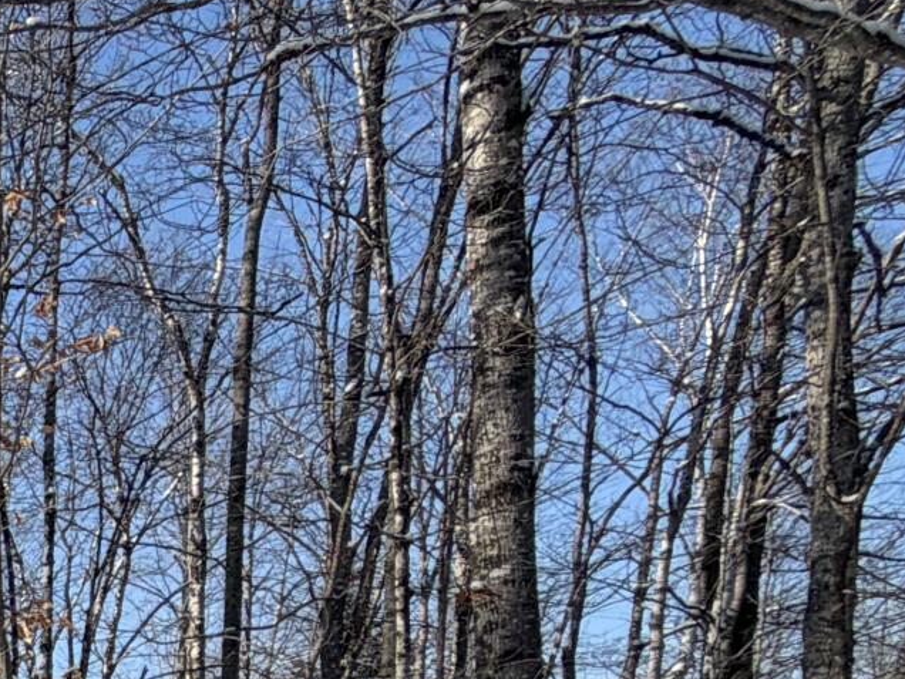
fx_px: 1726
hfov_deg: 19.3
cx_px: -850
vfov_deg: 18.9
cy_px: 1085
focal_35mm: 66
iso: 20
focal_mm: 2.22
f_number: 2.2
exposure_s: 1/770
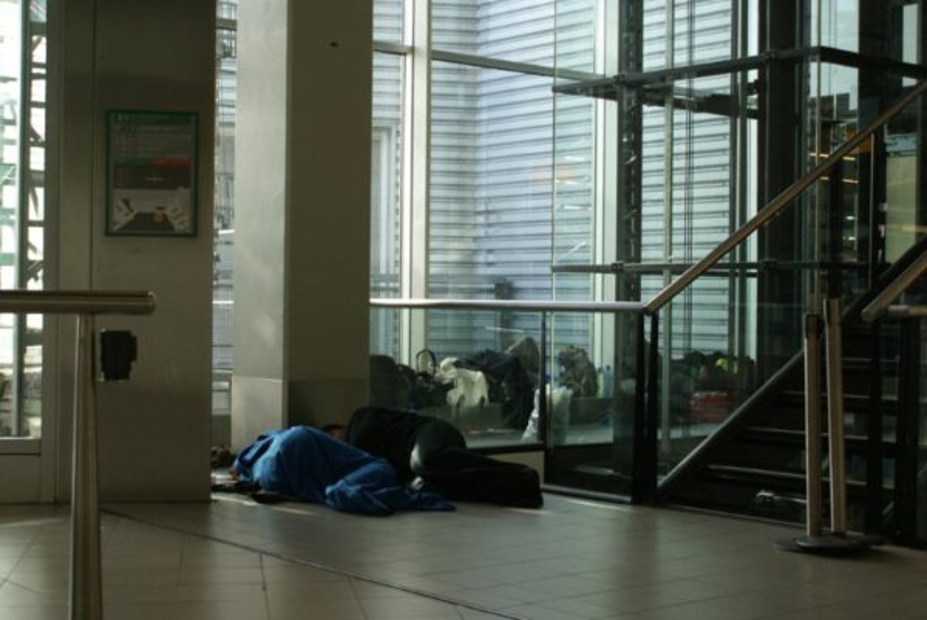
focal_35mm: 52
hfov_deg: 37.8
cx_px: 464
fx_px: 1353
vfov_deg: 25.8
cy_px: 310
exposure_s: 1/60
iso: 125
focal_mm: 35
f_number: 5.6
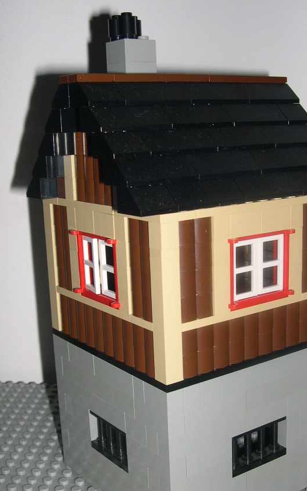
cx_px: 195
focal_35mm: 49
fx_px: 656
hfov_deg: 26.2
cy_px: 276
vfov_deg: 41.0
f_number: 7.6
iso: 100
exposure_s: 1/60
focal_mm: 8
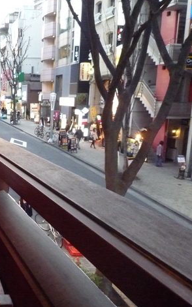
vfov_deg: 54.0
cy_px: 153
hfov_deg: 32.0
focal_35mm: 36
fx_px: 302
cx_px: -9
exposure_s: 1/40
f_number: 2.8
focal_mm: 4.4
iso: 800
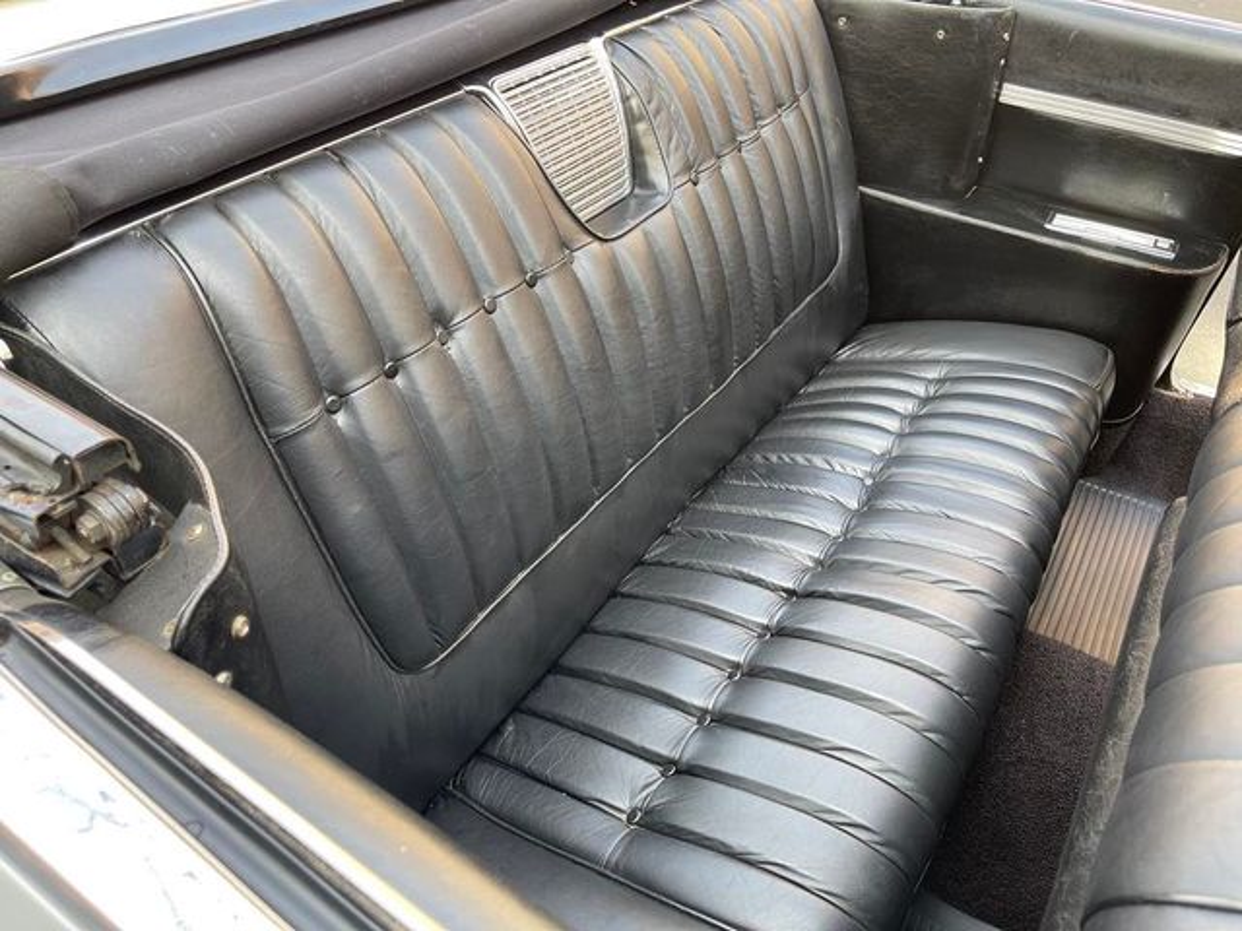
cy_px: 466
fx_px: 933
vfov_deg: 53.1
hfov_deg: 67.3
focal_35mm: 26
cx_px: 621
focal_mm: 5.1
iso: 50
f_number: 1.6
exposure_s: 1/121
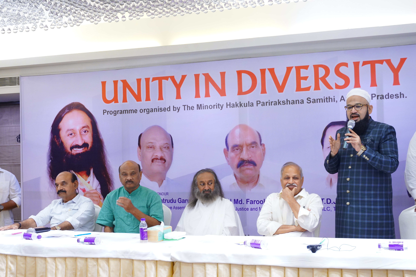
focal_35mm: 52
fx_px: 601
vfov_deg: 26.0
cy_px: 138
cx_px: 208
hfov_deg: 38.2
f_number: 2.8
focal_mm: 34.7
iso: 2000
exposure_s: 1/125
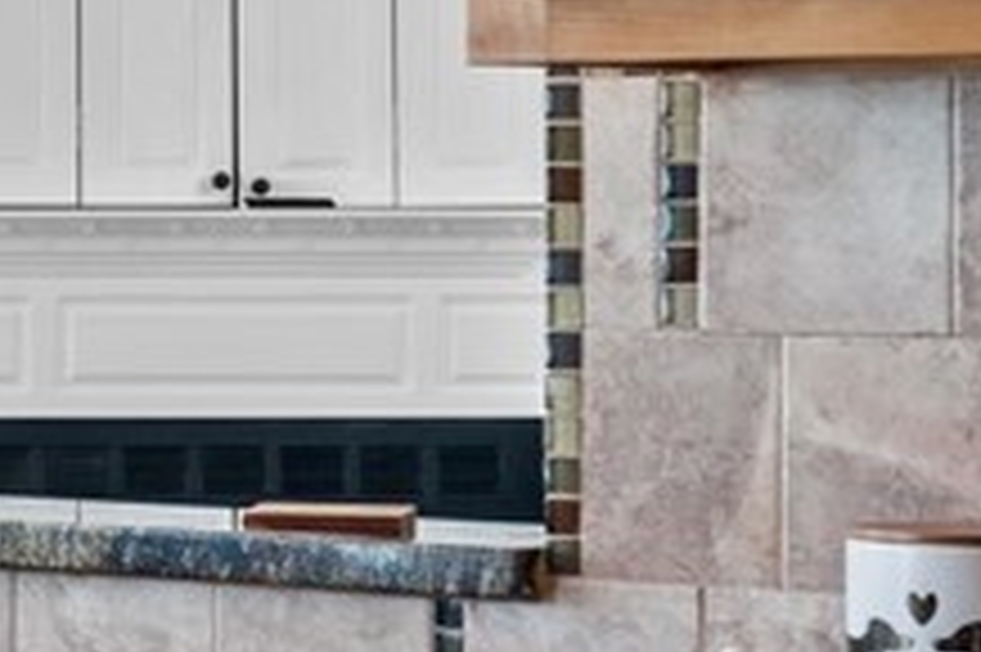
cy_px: 137
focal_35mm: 169
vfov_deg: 8.1
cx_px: -878
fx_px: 4602
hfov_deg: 11.2
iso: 200
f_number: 8
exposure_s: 1/1.67
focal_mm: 34
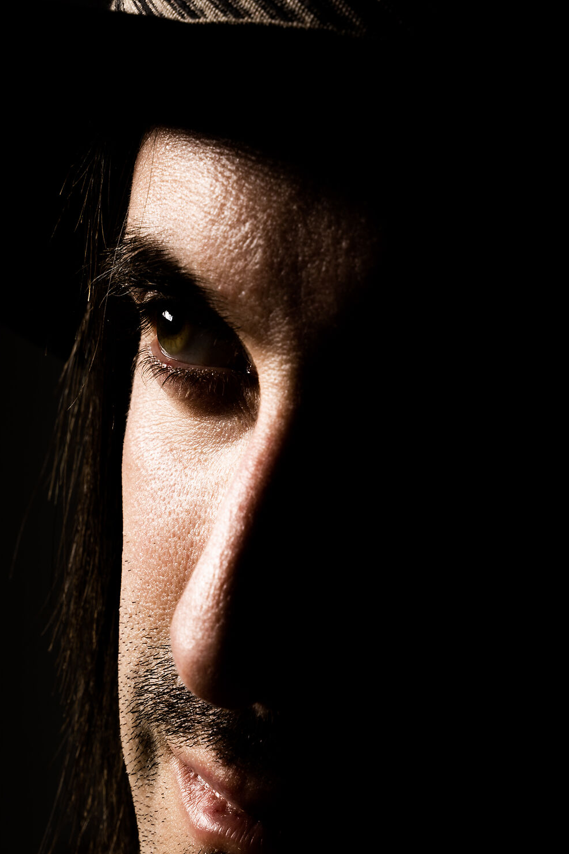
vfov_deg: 16.8
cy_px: 628
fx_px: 2868
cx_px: 244
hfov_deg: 11.3
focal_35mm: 121
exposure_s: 1/100
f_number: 11
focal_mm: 75
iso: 64
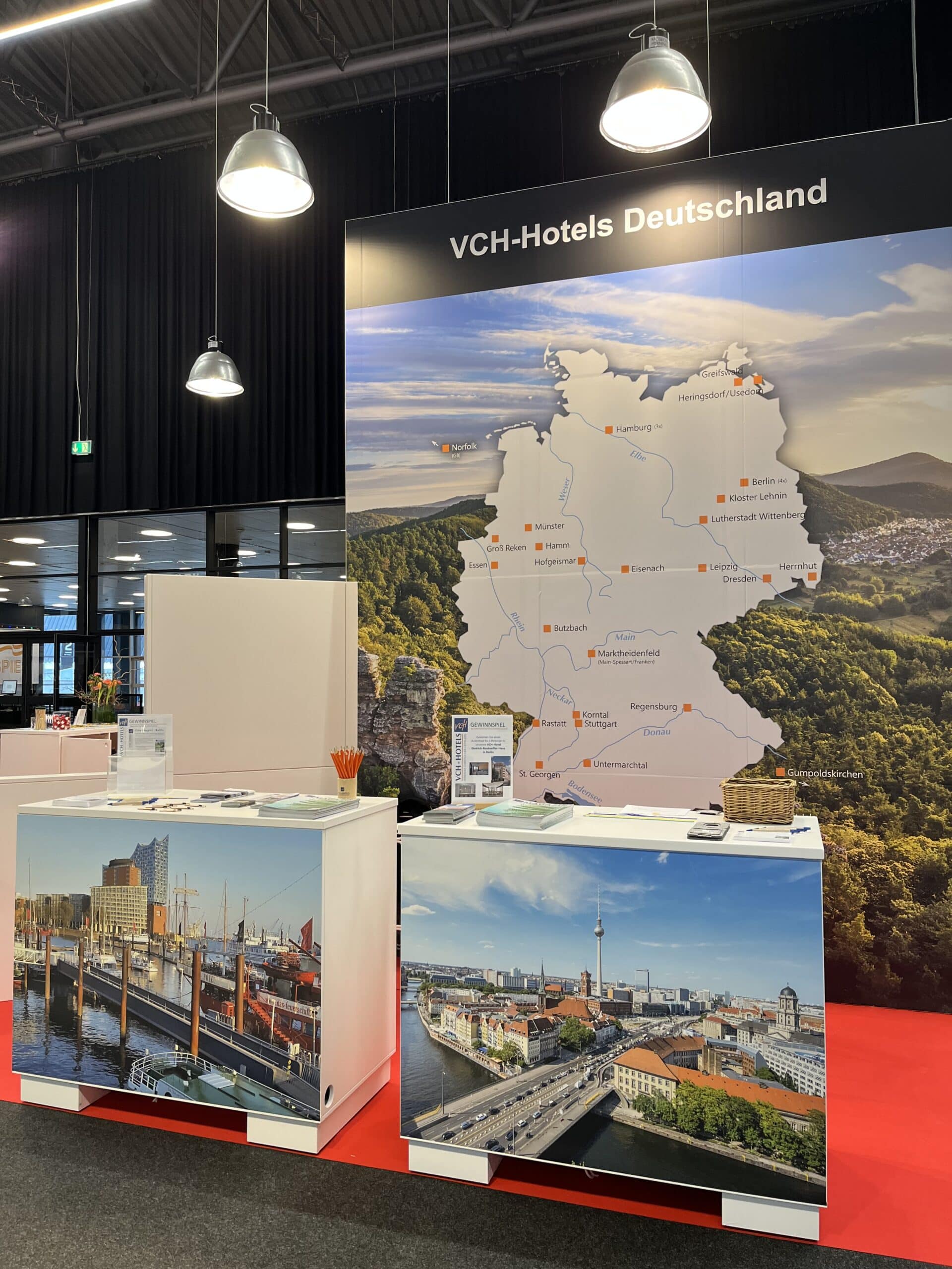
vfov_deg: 67.3
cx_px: 476
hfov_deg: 53.1
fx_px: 953
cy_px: 634
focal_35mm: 26
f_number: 1.6
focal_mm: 5.1
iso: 125
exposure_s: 1/100
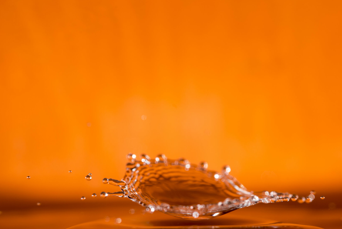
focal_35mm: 131
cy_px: 133
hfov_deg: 15.6
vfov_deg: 10.5
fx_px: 1245
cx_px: 196
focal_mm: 105
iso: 100
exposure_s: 1/200
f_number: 8
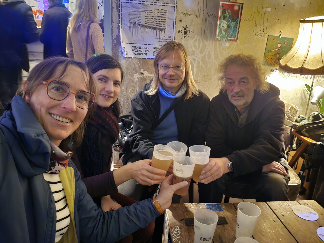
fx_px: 234
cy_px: 122
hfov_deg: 69.4
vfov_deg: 54.9
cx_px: 162
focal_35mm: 25
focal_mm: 3.3
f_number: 2.2
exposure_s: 1/8
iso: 1600
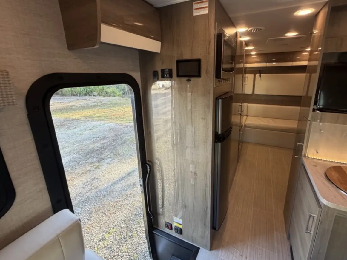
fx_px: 160
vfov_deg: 77.8
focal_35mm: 16
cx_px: 190
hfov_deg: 94.2
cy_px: 113
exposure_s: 1/121
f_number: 2.2
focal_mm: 2.22
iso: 200
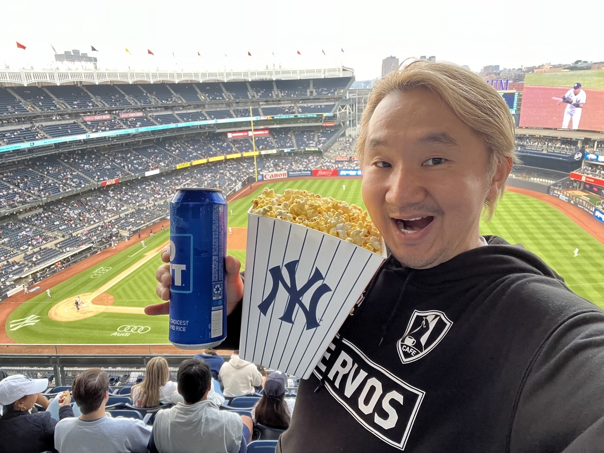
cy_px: 226
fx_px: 401
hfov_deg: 73.9
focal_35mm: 23
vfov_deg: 58.9
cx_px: 302
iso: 160
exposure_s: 1/60
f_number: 2.2
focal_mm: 2.71
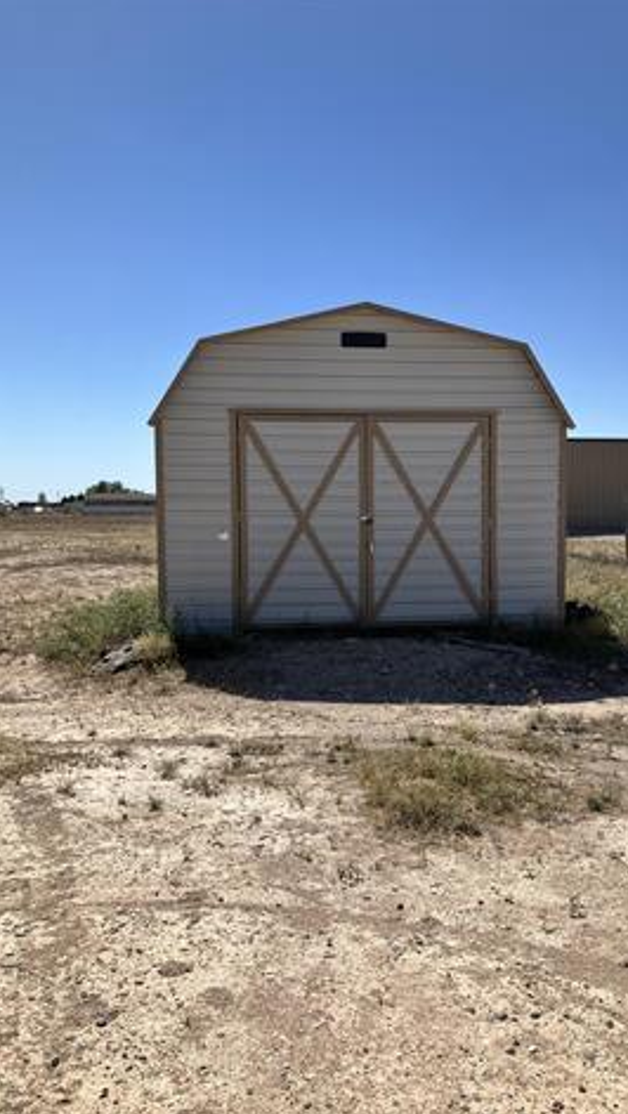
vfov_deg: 62.6
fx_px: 916
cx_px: 385
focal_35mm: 31
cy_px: 559
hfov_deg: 37.6
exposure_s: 1/1675
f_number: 1.8
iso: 32
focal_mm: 3.99
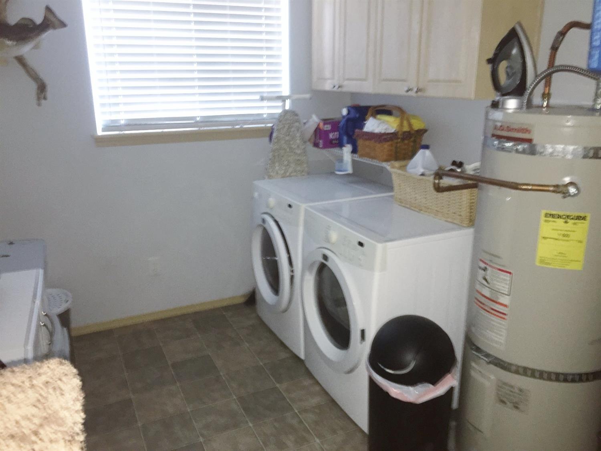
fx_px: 503
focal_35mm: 29
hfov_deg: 61.7
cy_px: 226
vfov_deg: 48.2
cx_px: 300
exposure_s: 1/16
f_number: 2.2
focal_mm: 4.15
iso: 200
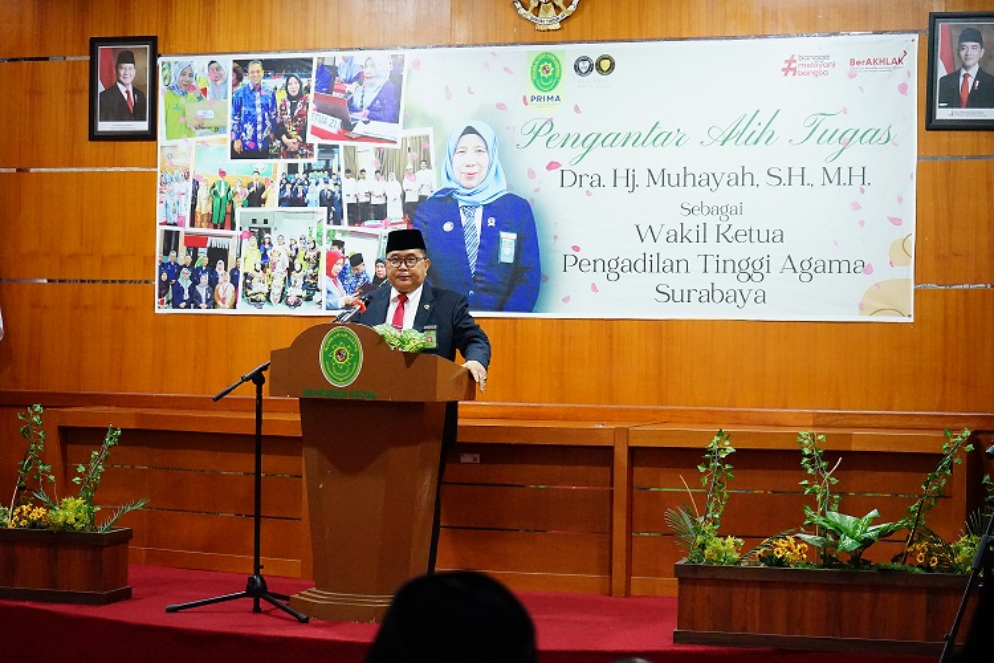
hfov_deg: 28.8
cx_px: 497
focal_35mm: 70
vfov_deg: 19.5
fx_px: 1933
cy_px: 332
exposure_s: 1/80
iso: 8000
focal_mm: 70
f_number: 6.3
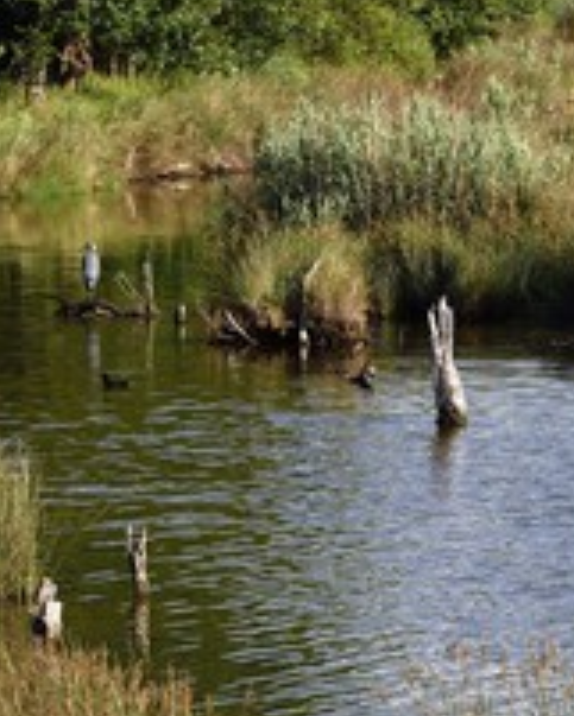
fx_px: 7681
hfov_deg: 4.3
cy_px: 431
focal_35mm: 362
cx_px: 399
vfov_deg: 5.3
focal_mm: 185
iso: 400
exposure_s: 1/200
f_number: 14
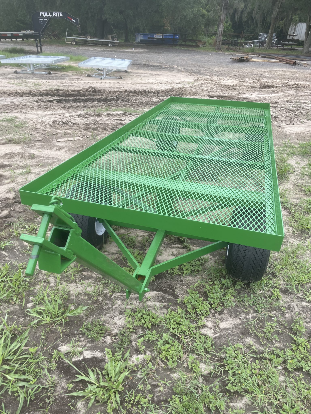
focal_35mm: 26
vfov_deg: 67.3
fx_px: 311
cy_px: 207
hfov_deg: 53.1
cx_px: 156
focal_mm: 4.2
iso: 32
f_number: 1.6
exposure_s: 1/1416
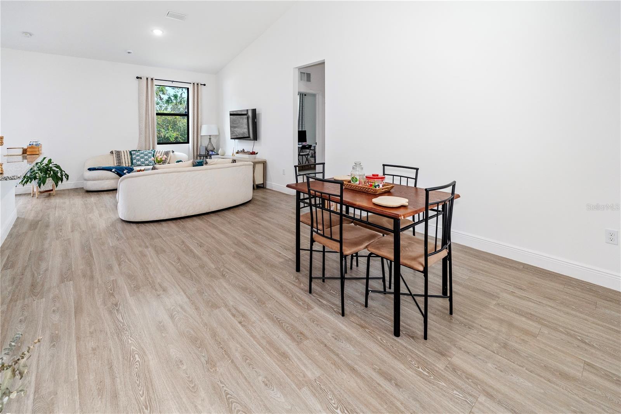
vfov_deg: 73.7
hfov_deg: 96.7
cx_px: 310
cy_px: 207
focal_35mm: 16
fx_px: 276
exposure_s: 1/160
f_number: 4
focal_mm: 16
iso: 1250
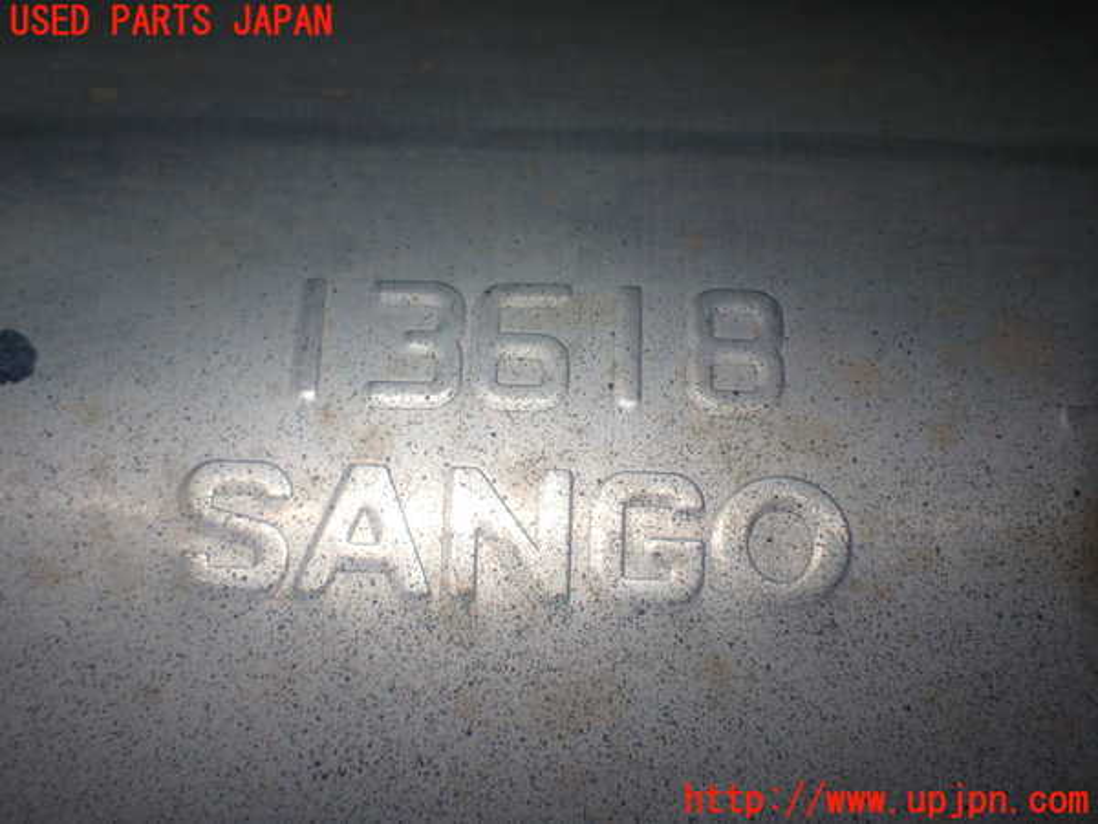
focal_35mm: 44
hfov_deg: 42.9
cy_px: 412
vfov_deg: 32.9
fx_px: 1396
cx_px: 549
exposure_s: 1/60
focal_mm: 7.84
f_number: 2.9
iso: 200
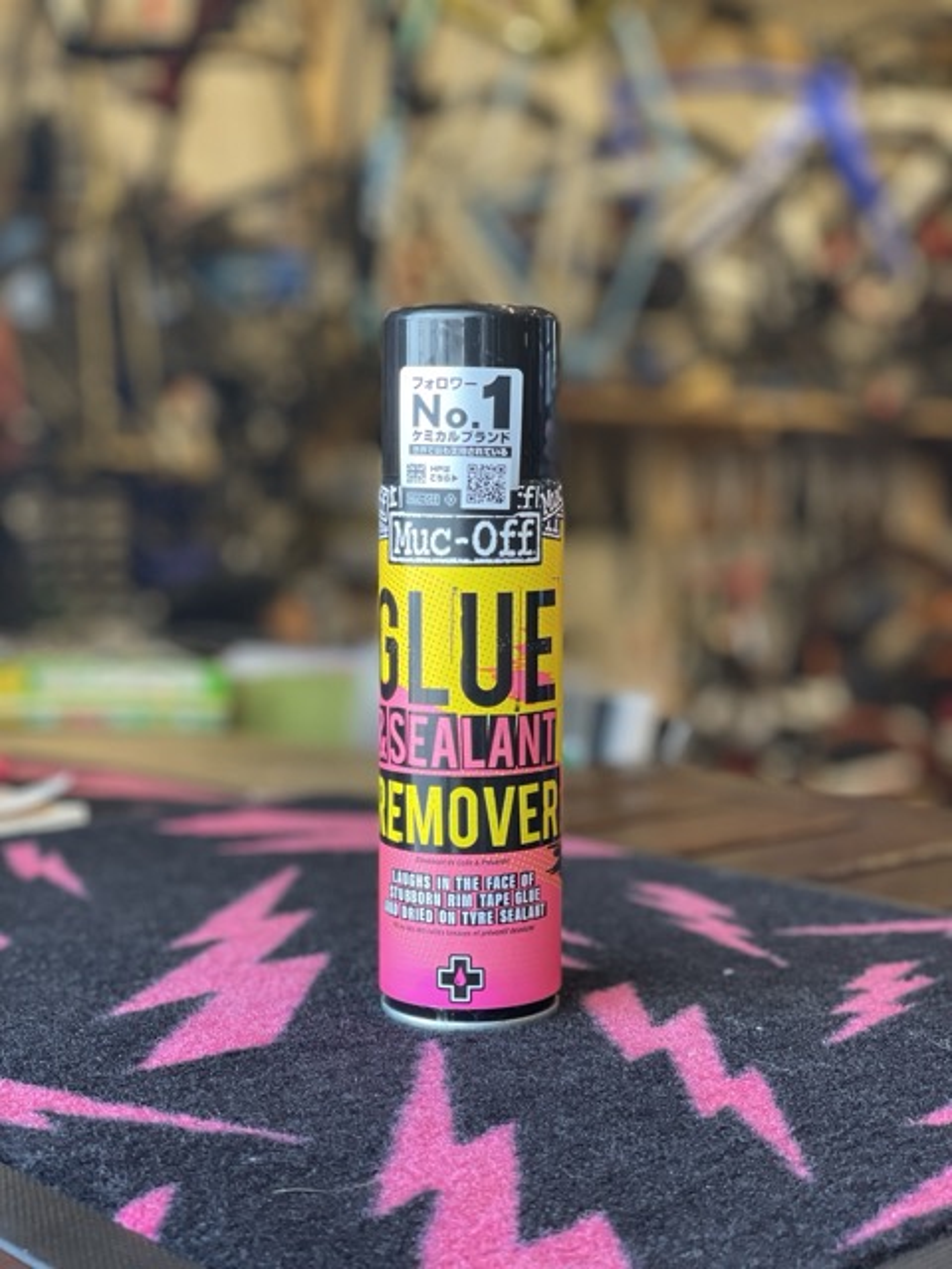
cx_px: 476
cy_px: 634
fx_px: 1907
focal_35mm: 52
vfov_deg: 36.8
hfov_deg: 28.0
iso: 200
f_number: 2
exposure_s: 1/120
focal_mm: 6
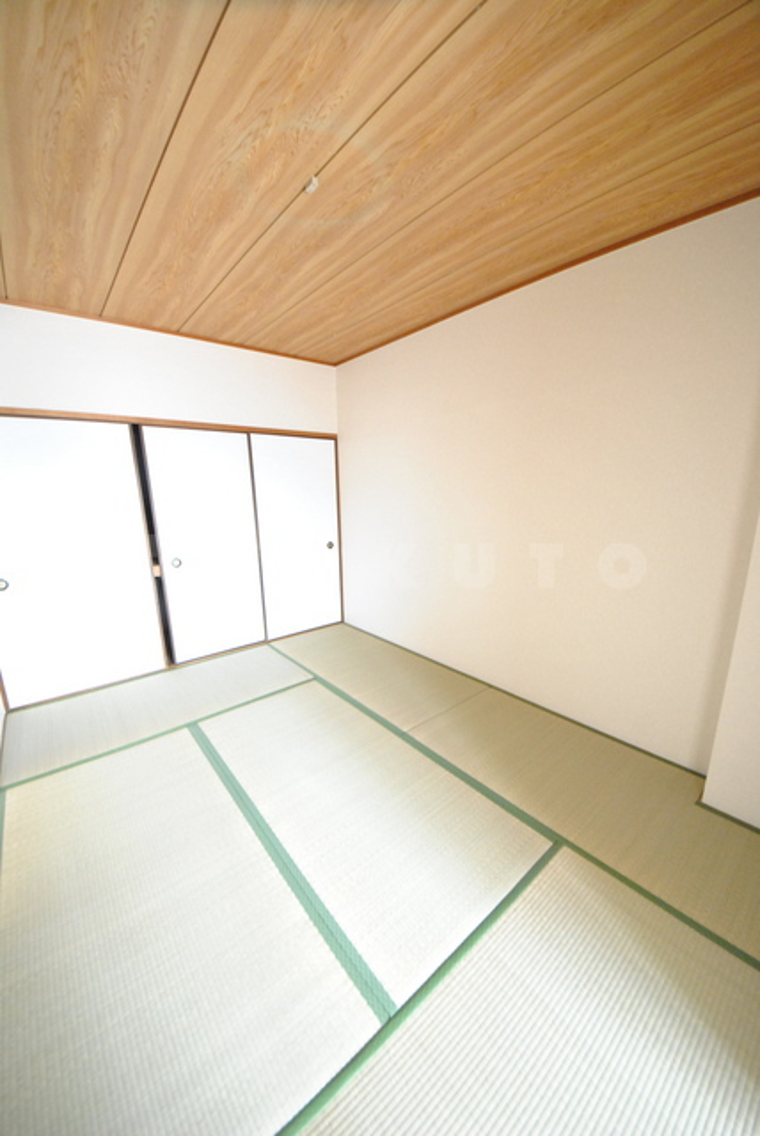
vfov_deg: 112.6
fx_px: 379
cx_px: 380
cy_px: 568
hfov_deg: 90.1
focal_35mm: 12
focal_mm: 8
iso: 1600
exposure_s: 1/25
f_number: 4.5
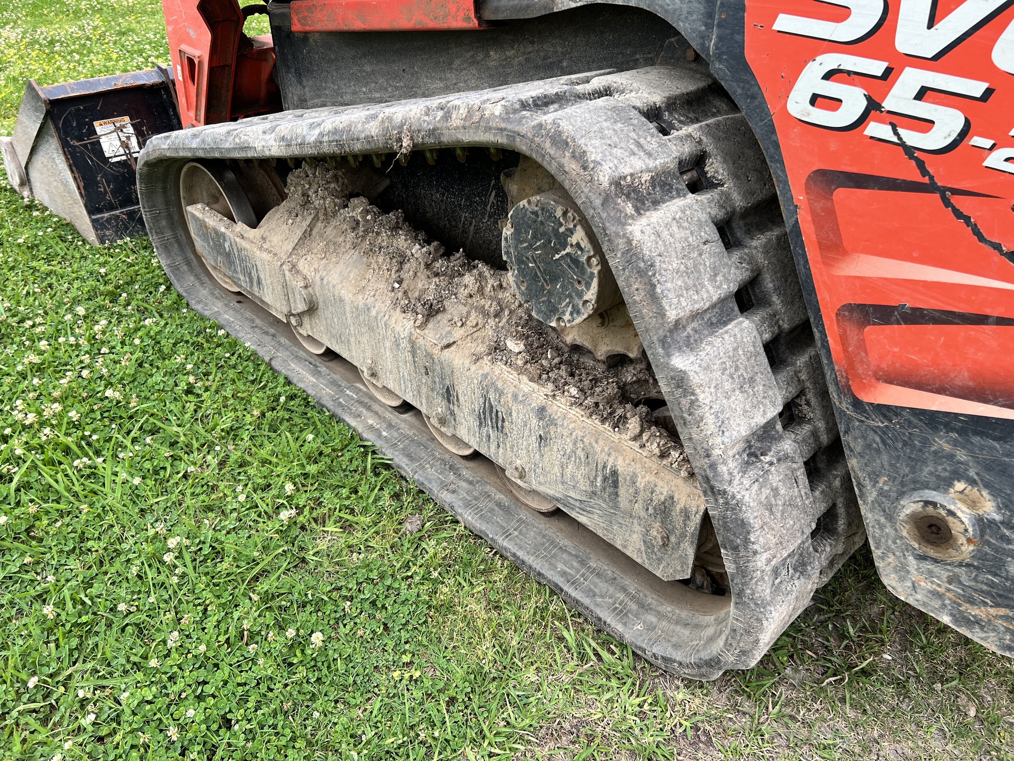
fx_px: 762
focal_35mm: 26
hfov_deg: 67.3
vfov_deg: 53.1
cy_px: 380
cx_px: 507
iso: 50
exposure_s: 1/541
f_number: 1.5
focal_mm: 5.7
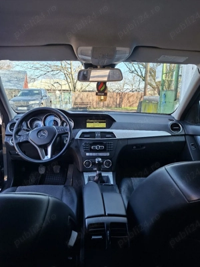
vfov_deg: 73.9
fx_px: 177
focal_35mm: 23
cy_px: 134
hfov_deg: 58.9
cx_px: 100
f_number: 1.8
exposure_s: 1/139
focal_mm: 5.54
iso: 50
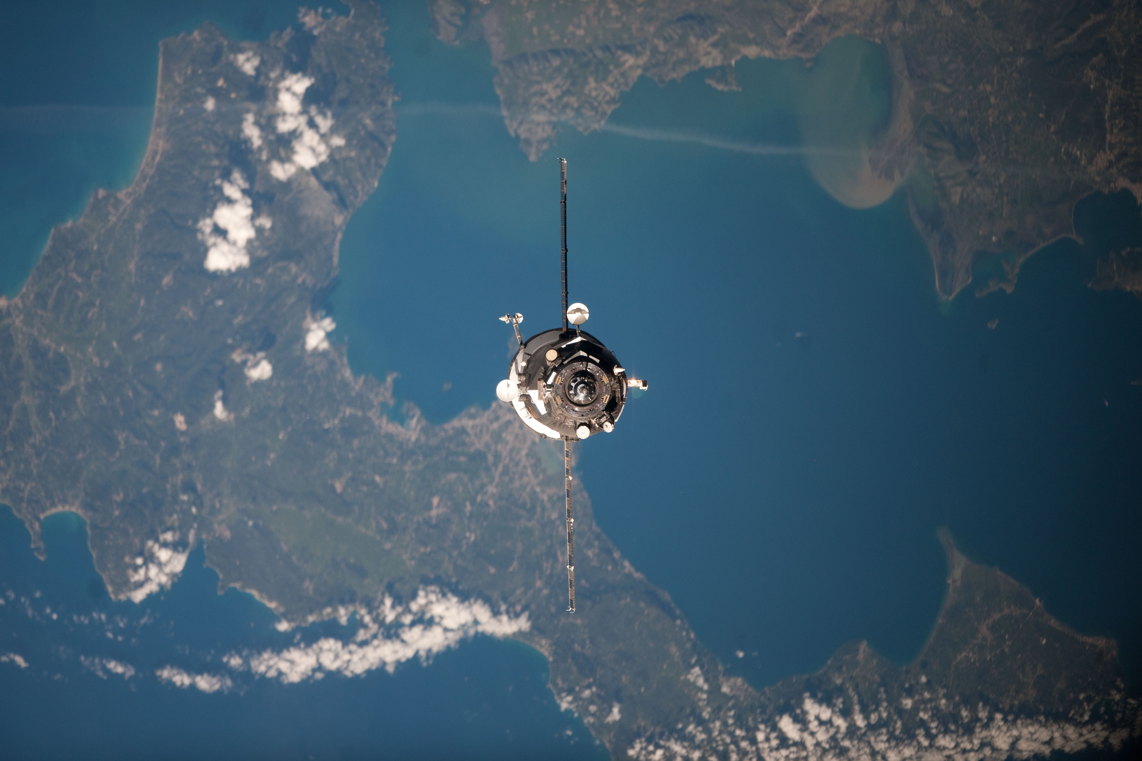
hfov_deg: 5.2
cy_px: 380
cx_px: 571
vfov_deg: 3.4
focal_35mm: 400
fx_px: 12688
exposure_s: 1/8000
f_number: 2.8
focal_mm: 400
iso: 400
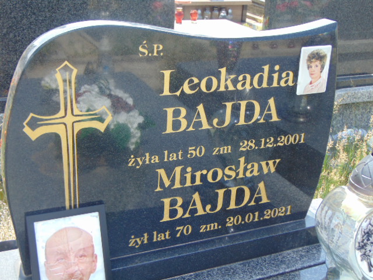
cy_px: 140
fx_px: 539
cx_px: 186
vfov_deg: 29.1
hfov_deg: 38.2
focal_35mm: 50
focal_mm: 9
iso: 80
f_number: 3.5
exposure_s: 1/250
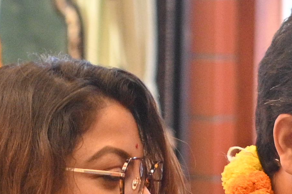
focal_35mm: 333
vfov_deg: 4.1
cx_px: 461
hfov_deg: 6.1
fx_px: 2699
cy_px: 419
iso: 2000
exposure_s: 1/200
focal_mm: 50
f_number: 3.5
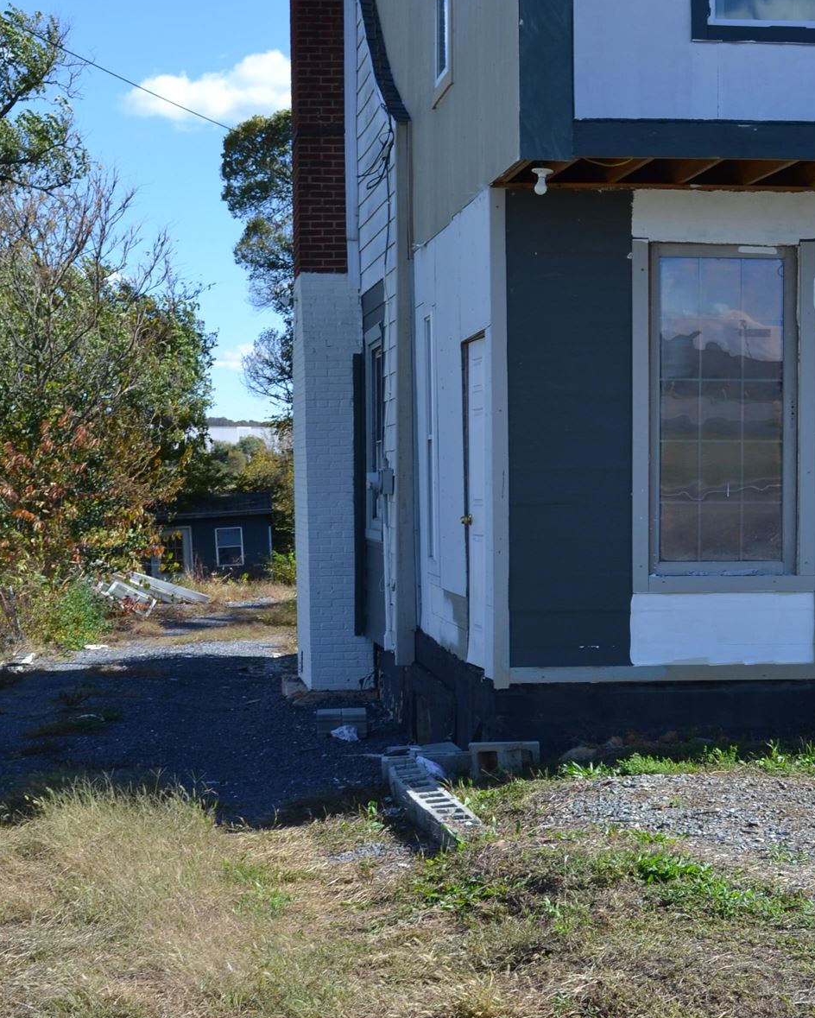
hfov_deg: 23.1
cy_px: 556
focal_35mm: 66
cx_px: 344
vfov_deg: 28.7
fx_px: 1989
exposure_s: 1/200
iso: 100
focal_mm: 24
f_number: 7.1
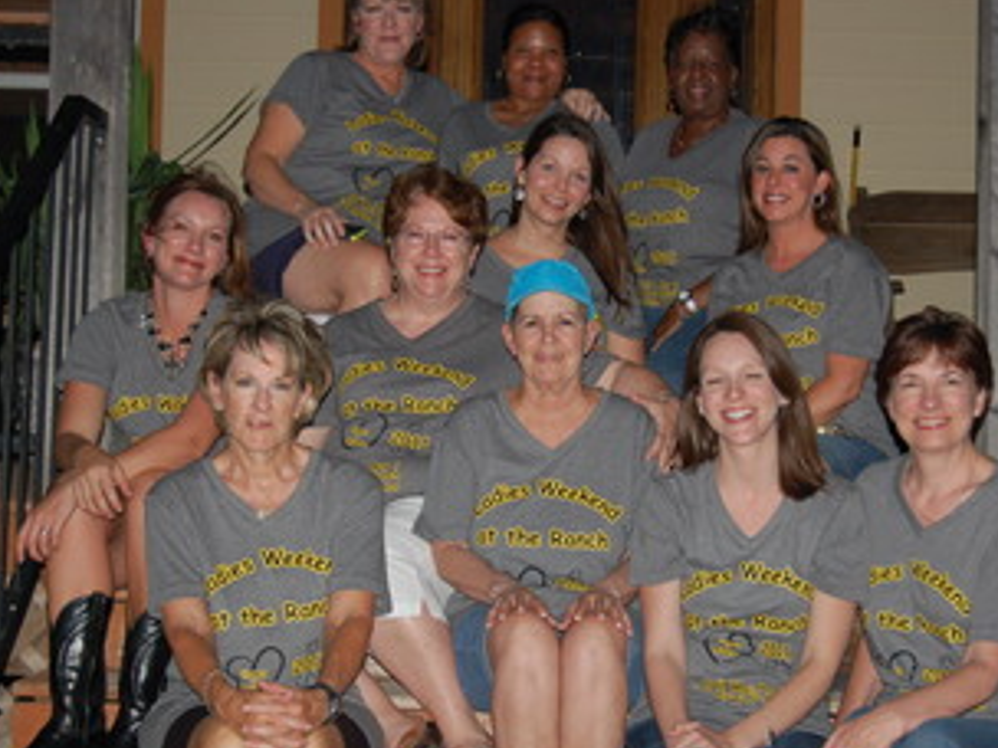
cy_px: 341
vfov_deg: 20.4
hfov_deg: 27.0
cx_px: 581
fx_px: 2076
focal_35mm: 72
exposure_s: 1/60
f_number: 4.8
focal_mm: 38
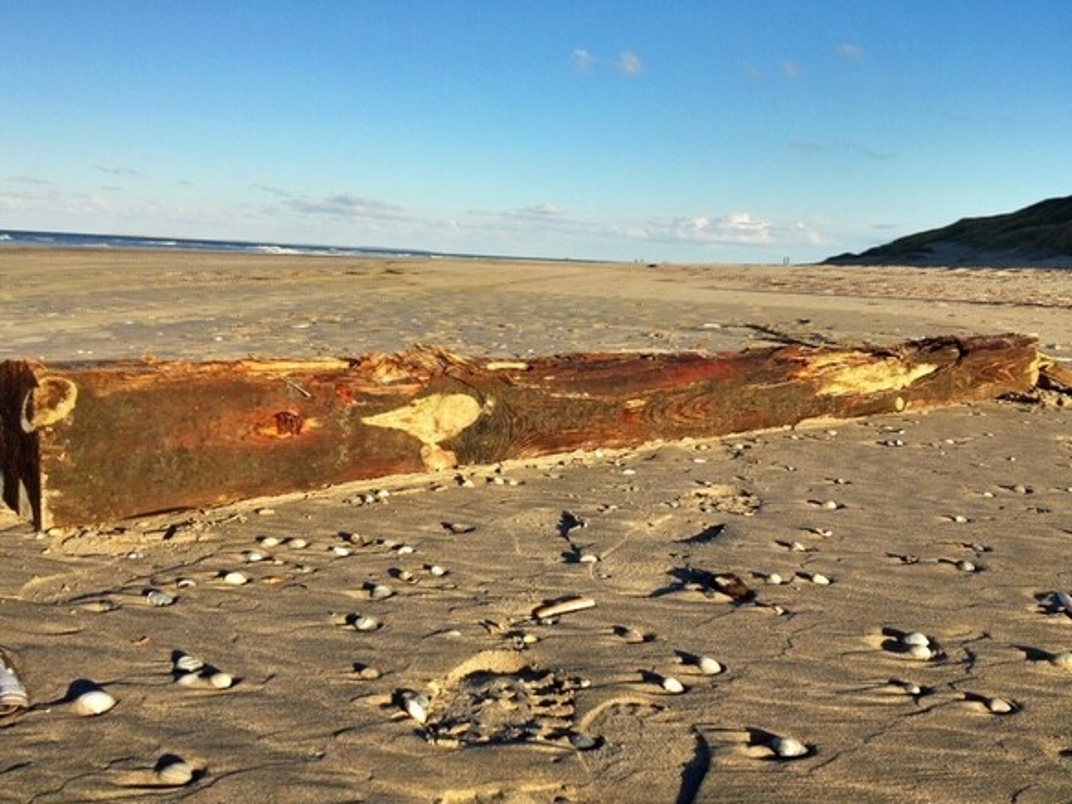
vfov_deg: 39.6
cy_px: 408
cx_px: 531
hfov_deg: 51.4
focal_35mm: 36
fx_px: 1115
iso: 50
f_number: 2.4
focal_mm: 4.28
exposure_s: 1/2304
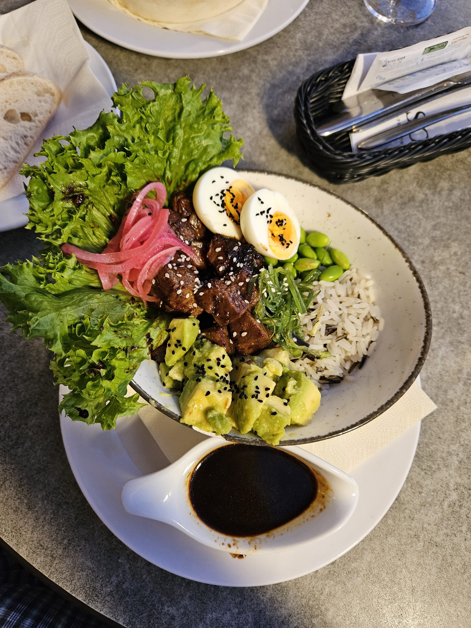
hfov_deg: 58.9
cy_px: 314
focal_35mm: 23
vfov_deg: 73.9
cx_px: 236
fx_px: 417
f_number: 1.8
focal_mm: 5.4
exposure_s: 1/100
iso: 640
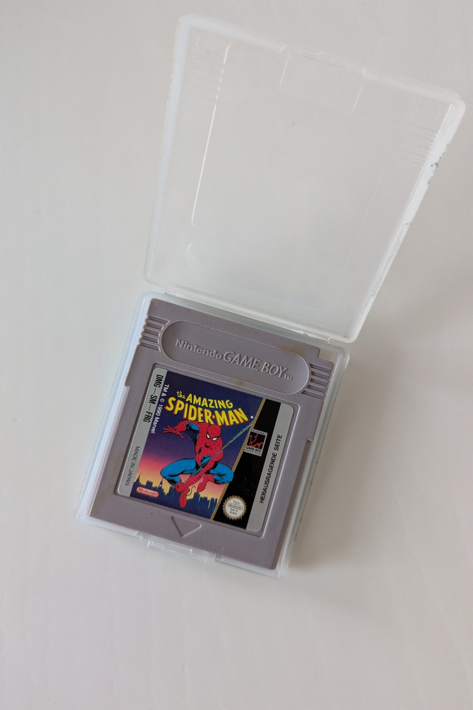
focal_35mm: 26
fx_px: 512
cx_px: 241
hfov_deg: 49.6
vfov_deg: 69.4
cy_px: 361
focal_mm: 6.81
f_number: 1.85
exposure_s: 1/76.4
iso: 737
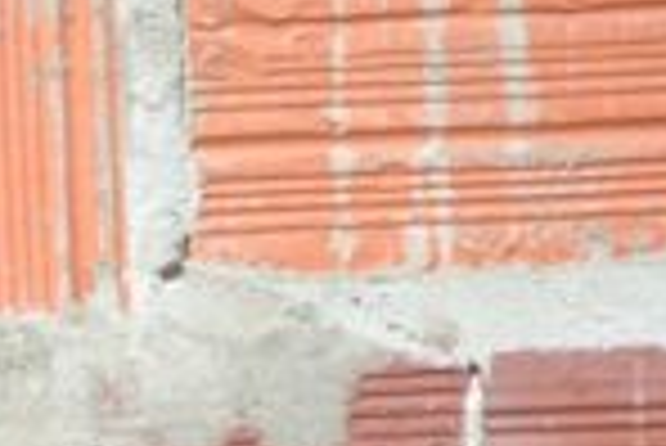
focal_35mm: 429
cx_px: -837
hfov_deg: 4.7
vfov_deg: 3.2
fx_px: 7937
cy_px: 910
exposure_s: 1/80
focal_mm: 55
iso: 400
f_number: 5.6
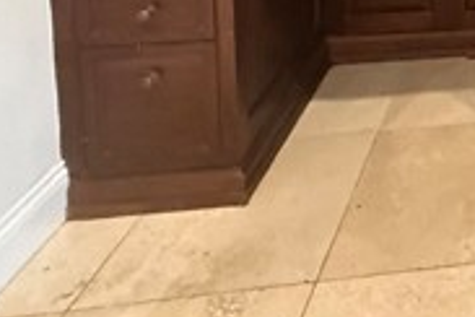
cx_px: 690
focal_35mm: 51
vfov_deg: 19.2
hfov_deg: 28.0
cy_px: -270
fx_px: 673
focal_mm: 2.22
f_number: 2.2
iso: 800
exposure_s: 1/60
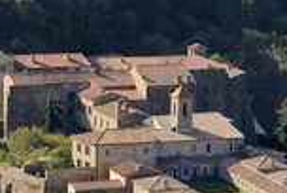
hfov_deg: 6.2
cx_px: 125
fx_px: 2644
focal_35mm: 331
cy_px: 159
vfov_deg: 4.2
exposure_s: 1/1250
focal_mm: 120
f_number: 8
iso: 800
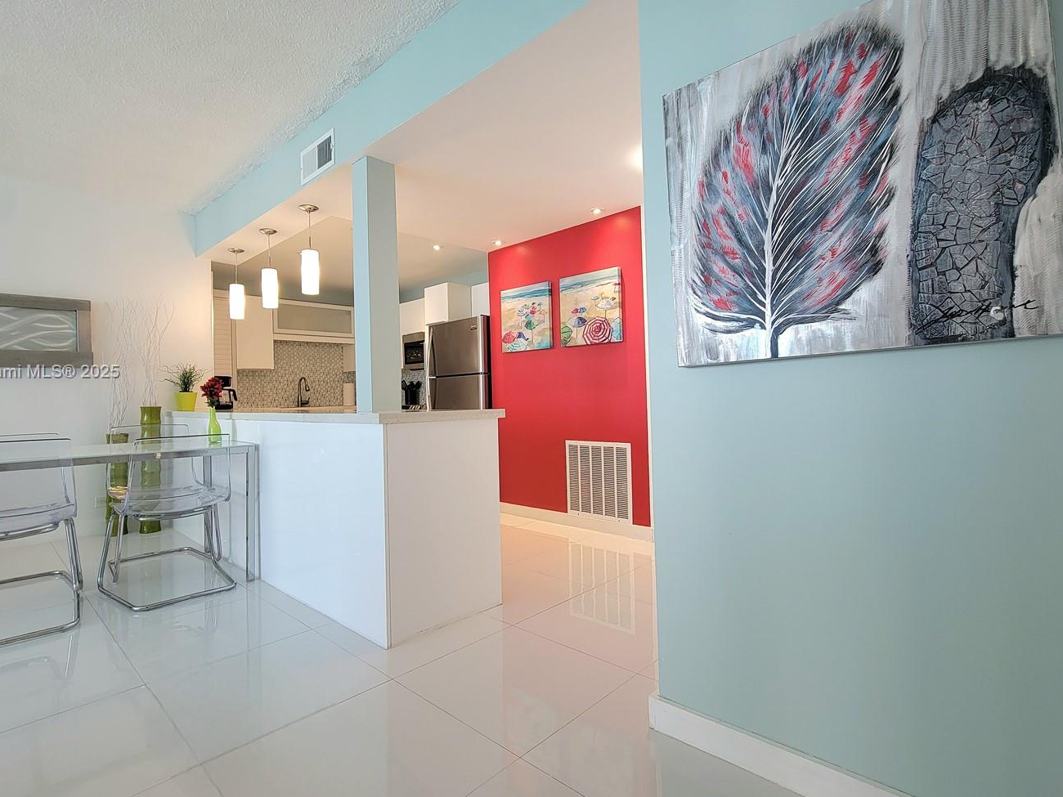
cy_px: 373
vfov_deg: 78.0
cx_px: 512
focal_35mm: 16
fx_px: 491
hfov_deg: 94.5
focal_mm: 2.2
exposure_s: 1/60.2
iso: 80
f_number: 2.2
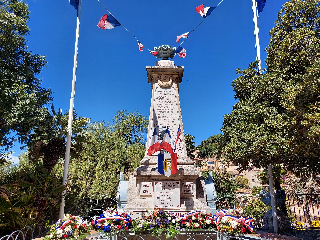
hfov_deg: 71.6
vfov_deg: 56.8
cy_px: 120
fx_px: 222
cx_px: 160
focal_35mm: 24
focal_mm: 5.23
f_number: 1.8
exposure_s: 1/1173
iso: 32
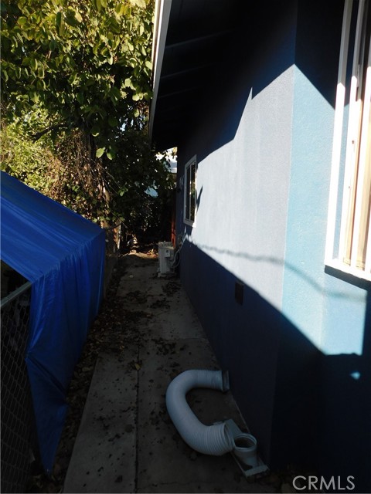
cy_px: 247
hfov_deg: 58.9
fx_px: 329
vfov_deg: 73.9
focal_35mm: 23
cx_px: 186
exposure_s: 1/500
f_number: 3
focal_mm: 4
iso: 125
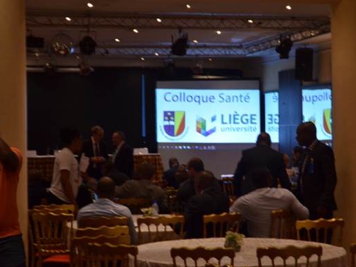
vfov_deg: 16.3
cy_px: 134
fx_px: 931
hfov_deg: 21.6
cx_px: 199
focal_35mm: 91
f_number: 5.6
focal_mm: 55
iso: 1000
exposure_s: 1/30
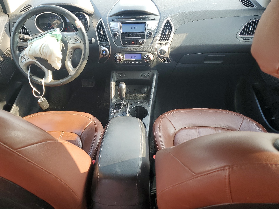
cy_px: 105
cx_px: 125
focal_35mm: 29
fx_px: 234
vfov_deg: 48.2
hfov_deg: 61.5
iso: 50
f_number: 1.5
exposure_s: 1/133
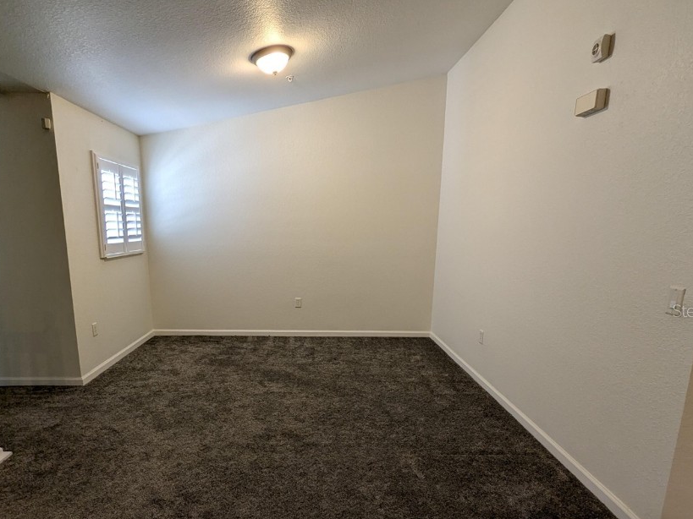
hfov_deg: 81.6
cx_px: 319
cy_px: 310
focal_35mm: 20
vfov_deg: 65.4
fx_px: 400
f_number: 2.2
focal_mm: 2.35
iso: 94
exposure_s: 1/24
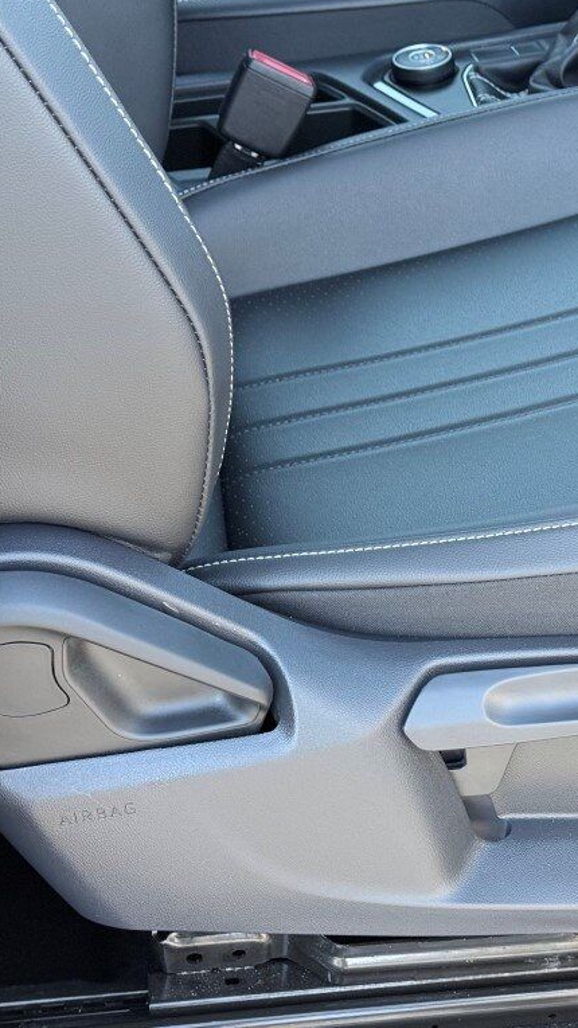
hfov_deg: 17.0
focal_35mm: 70
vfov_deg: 30.2
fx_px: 1908
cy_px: 513
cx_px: 512
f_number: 1.78
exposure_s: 1/121
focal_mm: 6.76
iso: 80
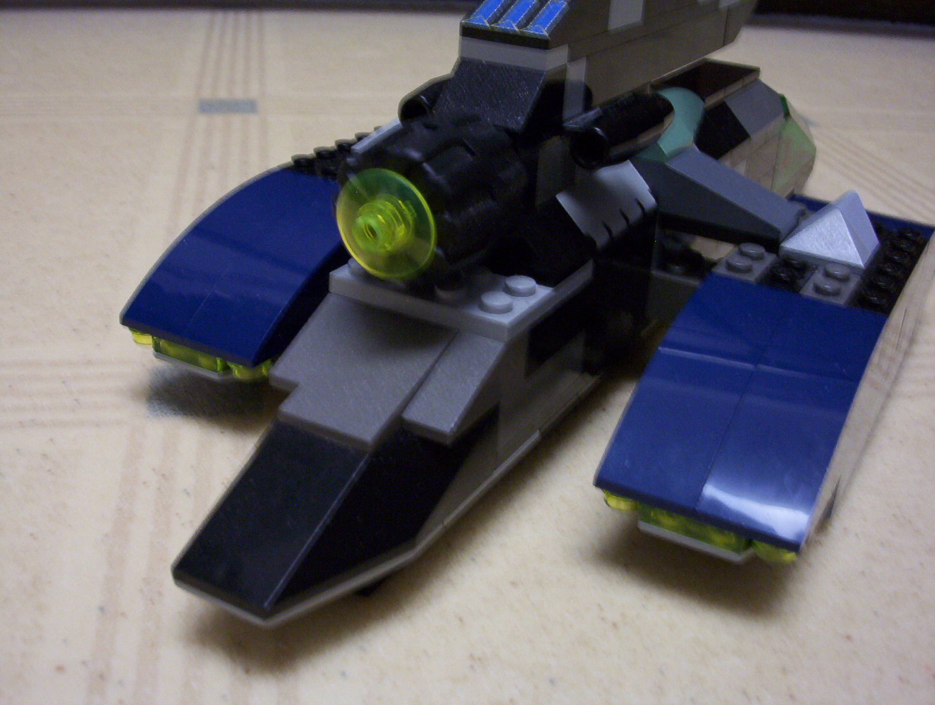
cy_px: 352
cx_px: 468
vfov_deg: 37.0
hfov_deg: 47.8
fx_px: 1056
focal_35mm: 39
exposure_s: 1/8
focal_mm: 6
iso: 200
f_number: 4.5
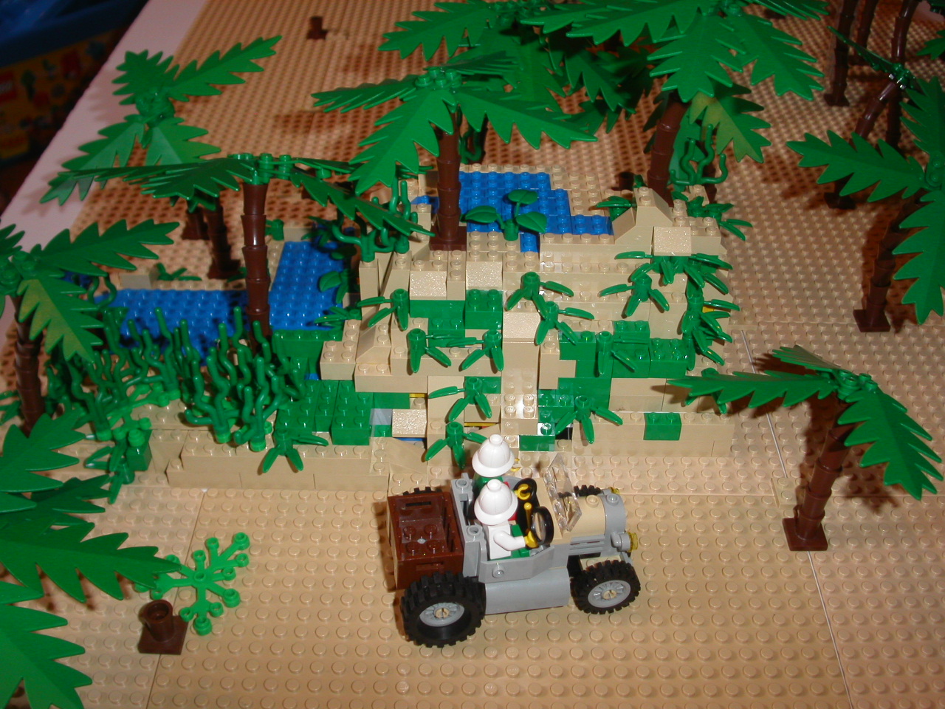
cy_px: 354
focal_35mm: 38
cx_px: 472
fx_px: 1037
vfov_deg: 37.7
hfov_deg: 49.0
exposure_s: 1/30
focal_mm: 7.8
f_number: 2.8
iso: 100
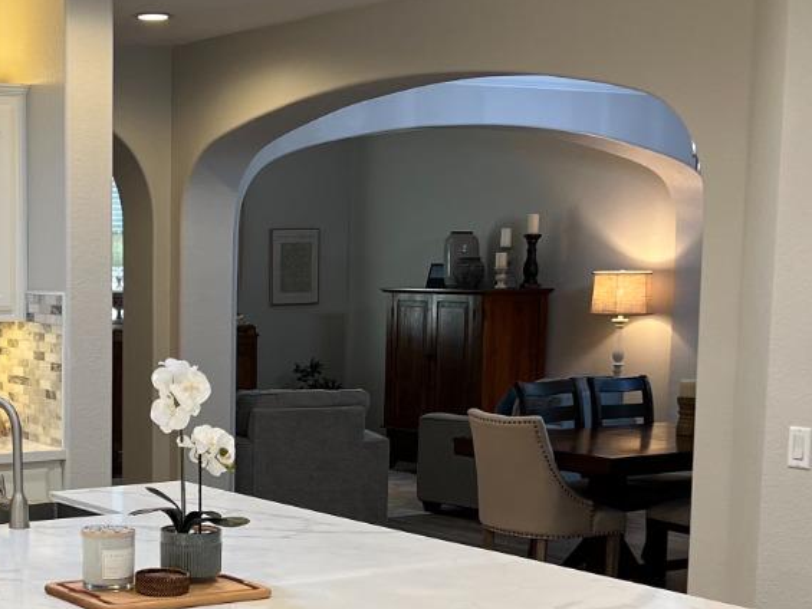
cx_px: 75
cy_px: 455
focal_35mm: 69
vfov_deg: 21.1
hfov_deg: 27.1
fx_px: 1619
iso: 100
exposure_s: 1/120
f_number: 1.5
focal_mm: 5.7
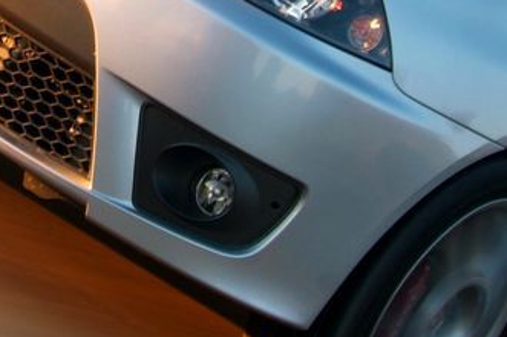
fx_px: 2209
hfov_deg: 13.1
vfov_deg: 8.7
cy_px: 34
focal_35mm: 157
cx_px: 149
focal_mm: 24
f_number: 4.8
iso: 160
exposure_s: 1/45
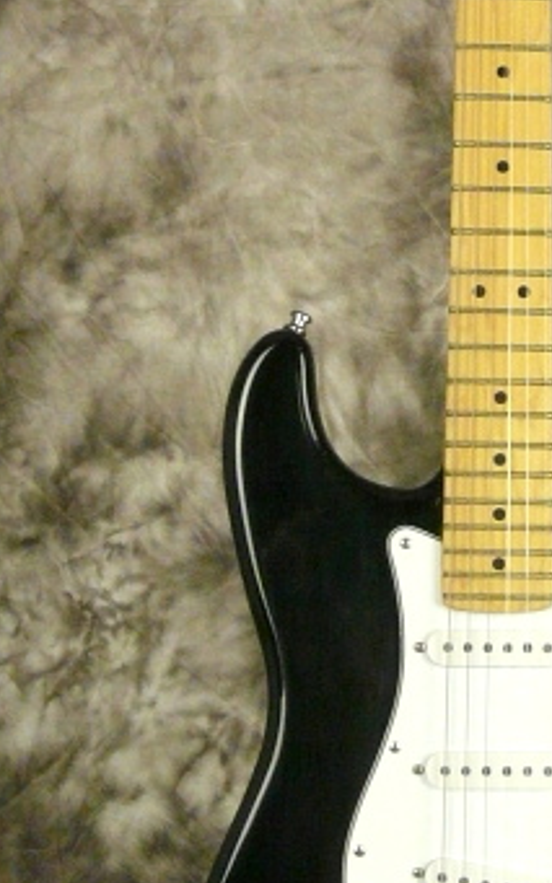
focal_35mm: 92
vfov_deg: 22.5
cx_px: 487
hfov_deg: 14.1
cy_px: 321
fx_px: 2215
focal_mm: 4.6
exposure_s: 1/100
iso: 400
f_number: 3.6
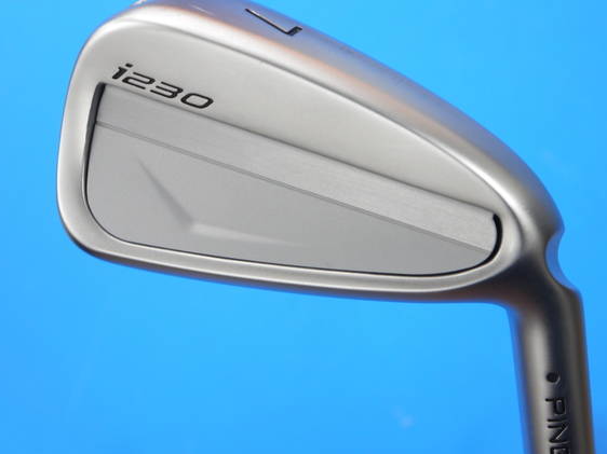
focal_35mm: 82
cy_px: 207
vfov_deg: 18.0
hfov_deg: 23.8
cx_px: 320
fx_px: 1437
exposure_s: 1/80
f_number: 5.3
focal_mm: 36
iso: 500
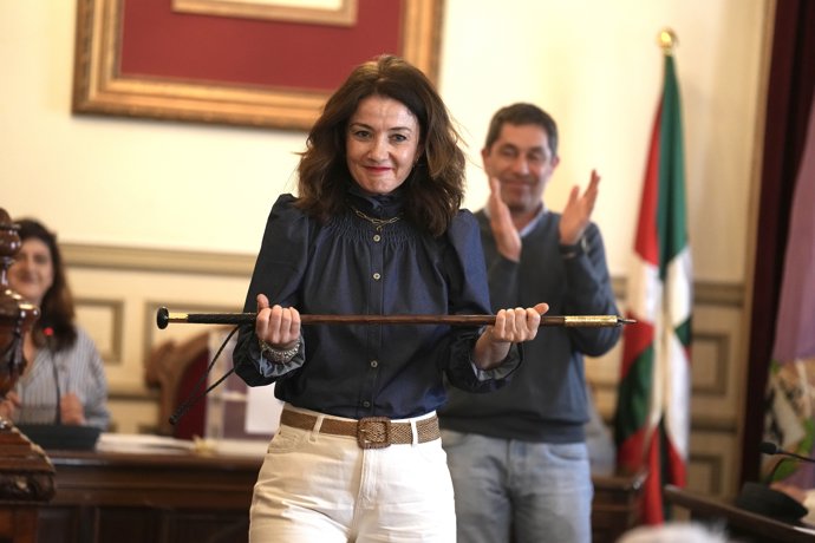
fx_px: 3735
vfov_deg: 8.3
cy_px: 272
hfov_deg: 12.5
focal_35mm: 165
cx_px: 408
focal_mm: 165
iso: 3200
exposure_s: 1/350
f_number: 2.8
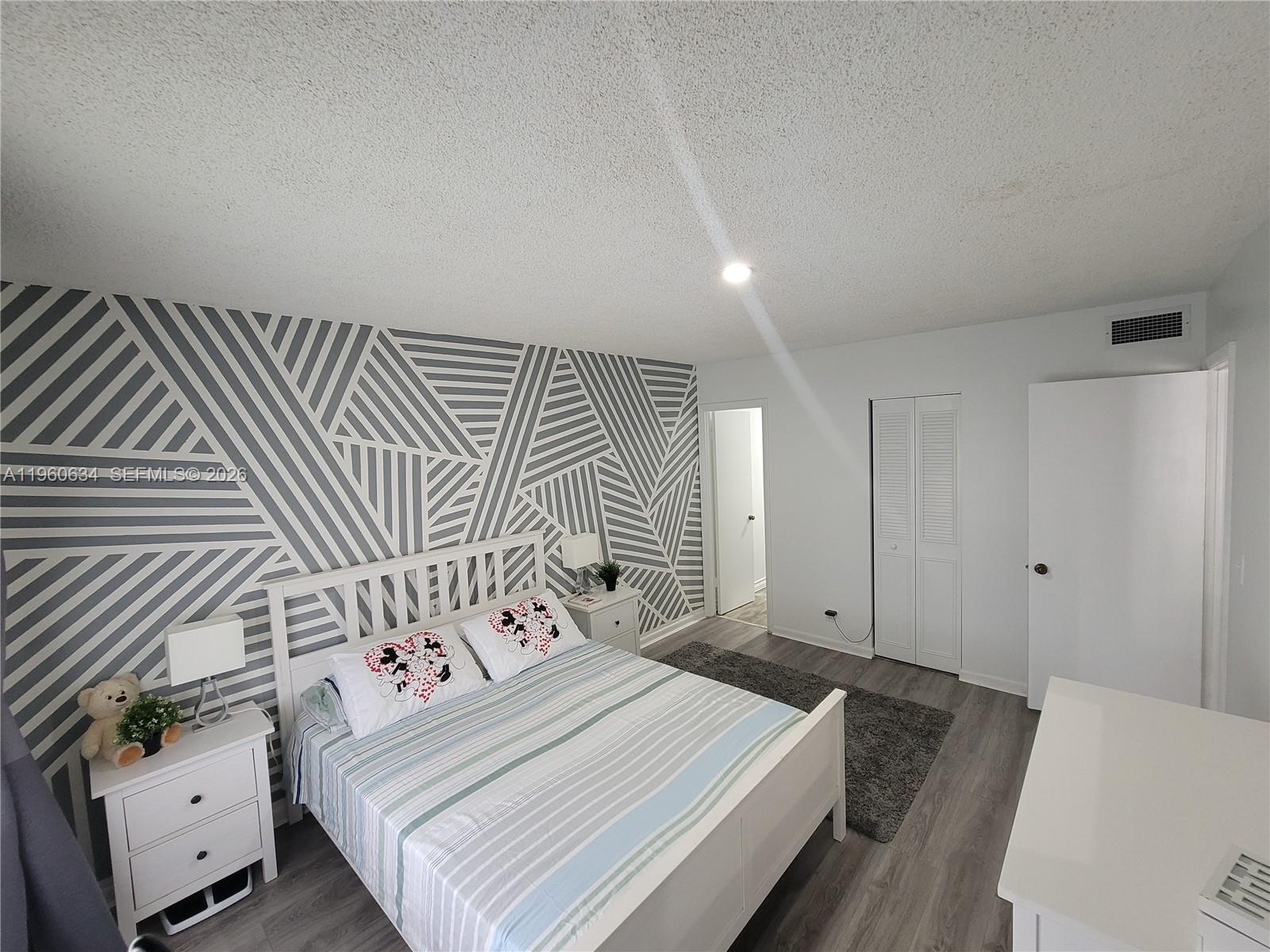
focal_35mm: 13
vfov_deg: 89.9
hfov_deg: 106.2
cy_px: 476
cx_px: 635
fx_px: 477
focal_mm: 2.2
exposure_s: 1/59
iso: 320
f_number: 2.2
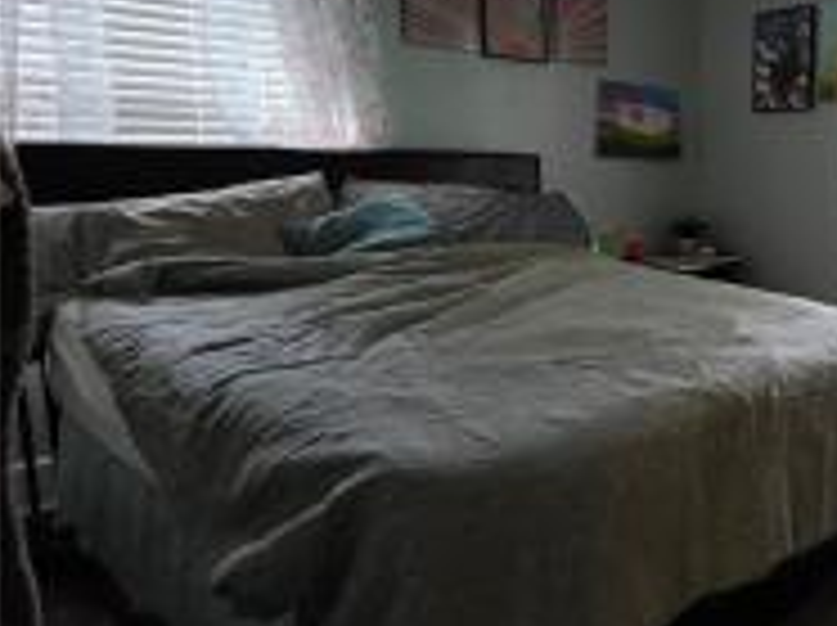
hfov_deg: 48.0
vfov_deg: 49.3
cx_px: 896
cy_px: 243
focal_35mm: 28
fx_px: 676
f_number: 1.9
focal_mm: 2.2
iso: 1000
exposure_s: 1/60
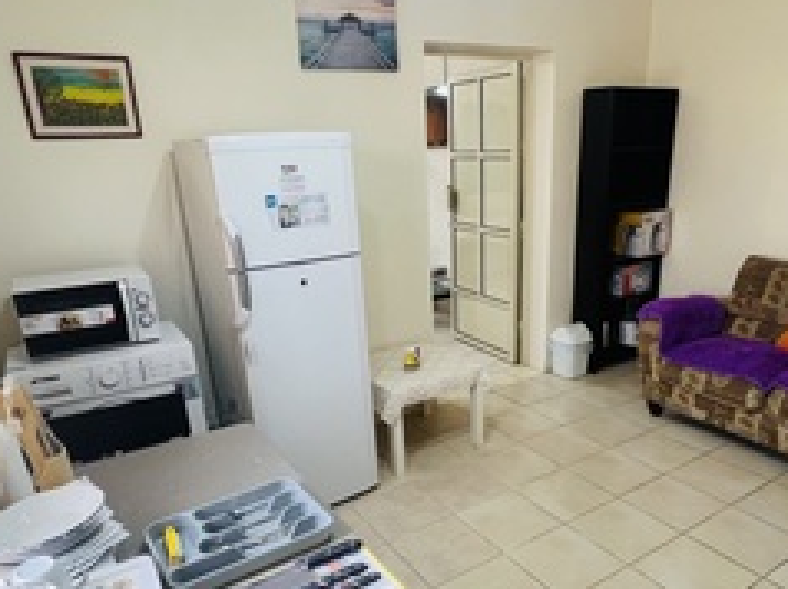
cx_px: 442
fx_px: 569
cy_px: 362
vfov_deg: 54.3
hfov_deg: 69.2
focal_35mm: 25
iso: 160
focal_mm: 1.57
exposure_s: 1/50
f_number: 1.8
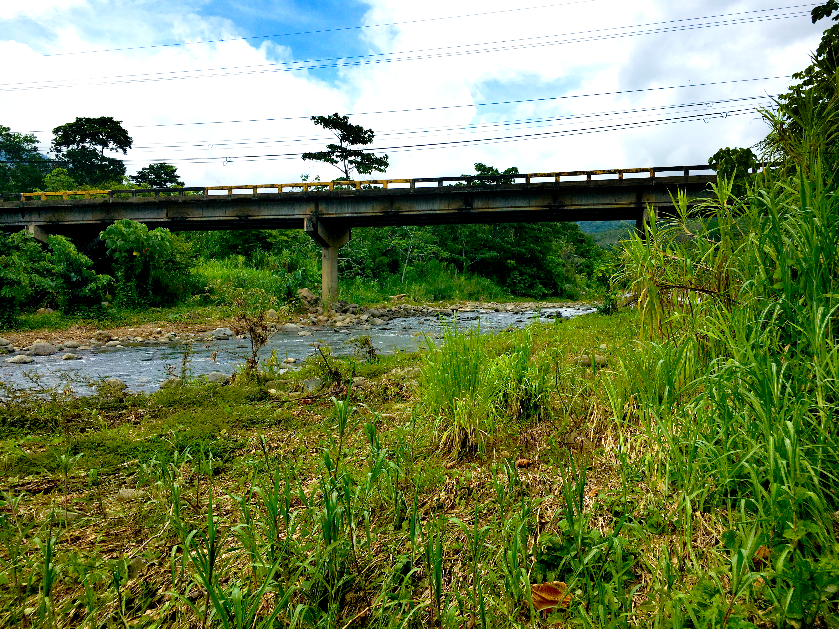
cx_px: 420
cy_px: 314
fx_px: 703
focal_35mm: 29
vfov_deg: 48.2
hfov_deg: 61.7
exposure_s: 1/1923
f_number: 2.2
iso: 25
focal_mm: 4.15
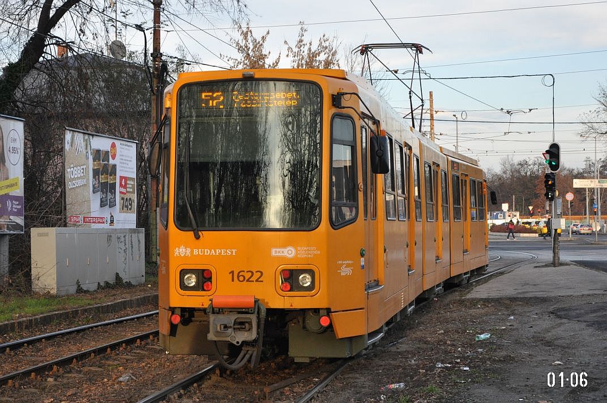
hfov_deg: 28.1
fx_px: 1213
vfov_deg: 18.9
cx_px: 304
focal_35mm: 72
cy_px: 202
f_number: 4.8
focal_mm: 48
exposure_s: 1/640
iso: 800
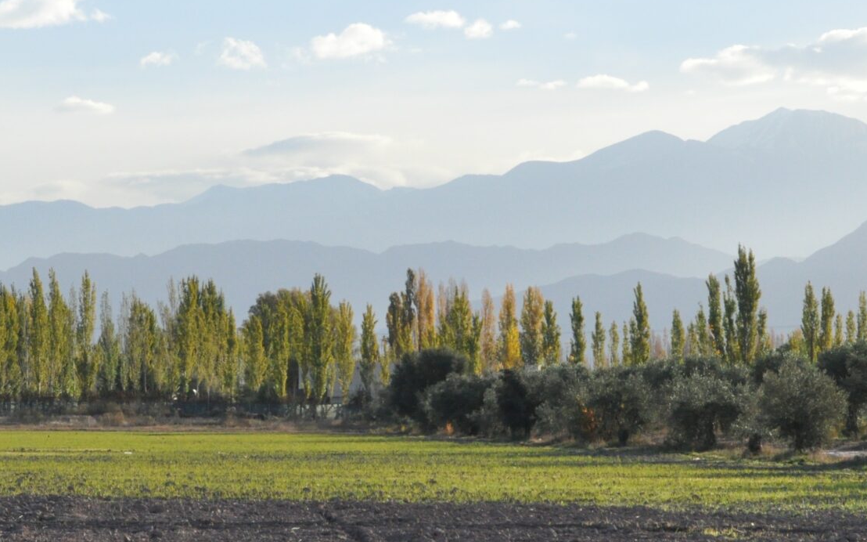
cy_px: 276
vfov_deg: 15.1
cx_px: 432
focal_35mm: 87
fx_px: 2044
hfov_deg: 23.9
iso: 1000
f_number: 13
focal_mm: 55
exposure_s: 1/640
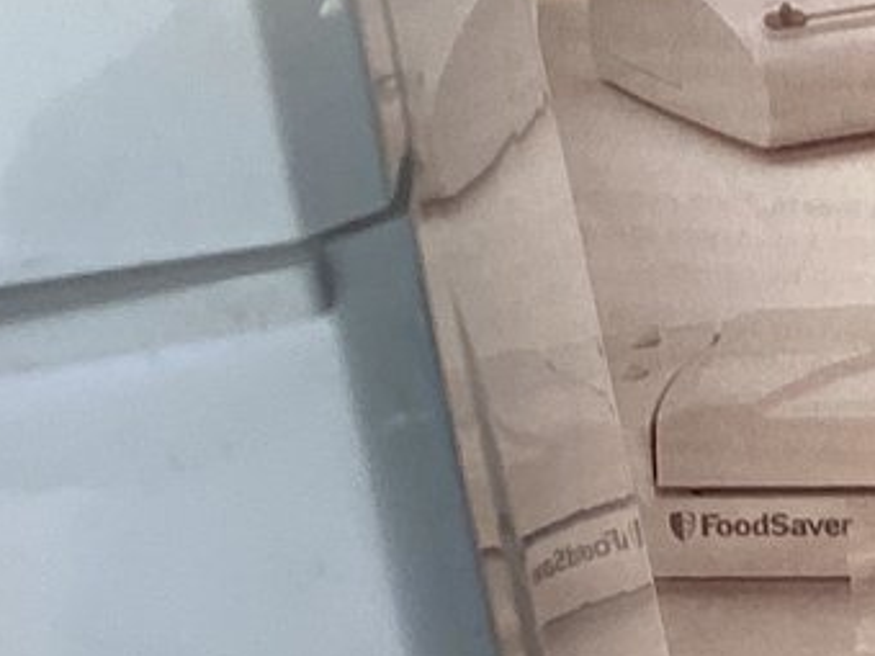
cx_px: 1020
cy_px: 279
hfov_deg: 13.9
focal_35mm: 138
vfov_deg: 10.7
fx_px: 3488
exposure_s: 1/60
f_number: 2.4
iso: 64
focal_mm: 3.3
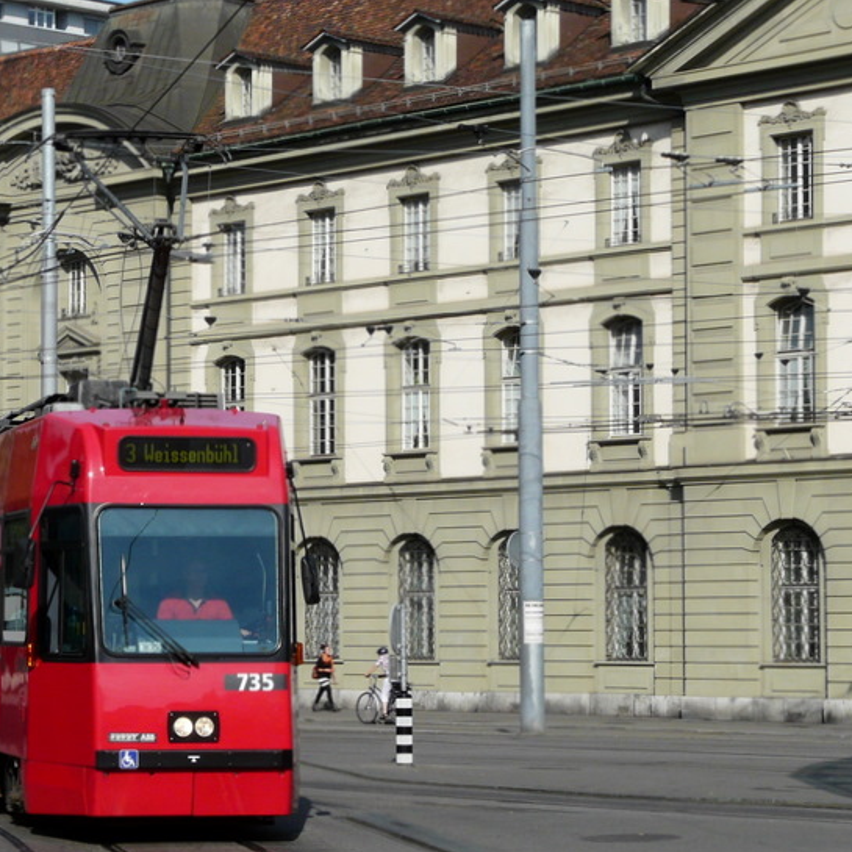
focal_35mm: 112
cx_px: 144
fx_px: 3119
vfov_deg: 15.5
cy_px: 508
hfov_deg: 15.4
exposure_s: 1/500
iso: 100
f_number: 5.6
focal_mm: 11.4
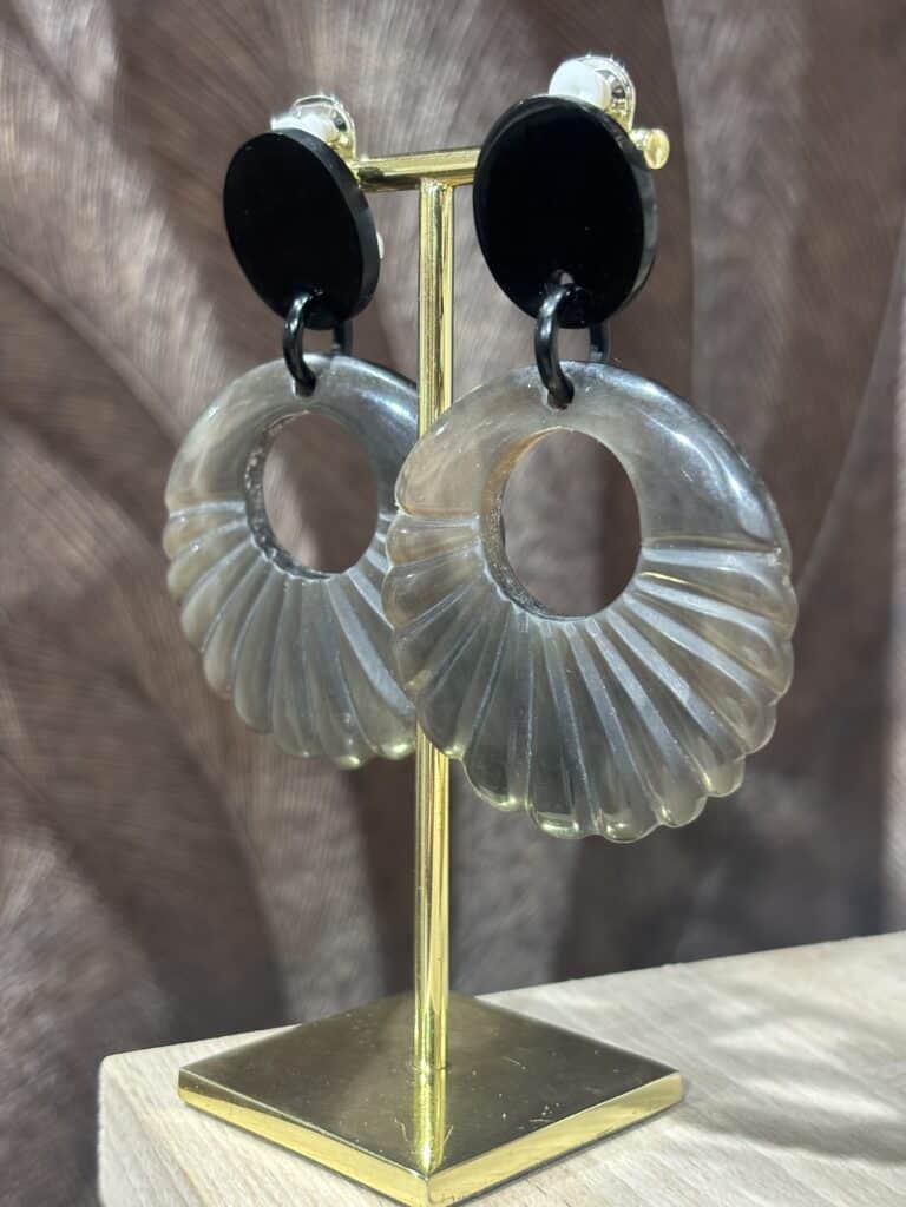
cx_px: 453
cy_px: 604
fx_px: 1815
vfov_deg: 36.8
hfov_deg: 28.0
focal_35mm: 52
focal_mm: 5.96
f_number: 1.6
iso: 80
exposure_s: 1/50
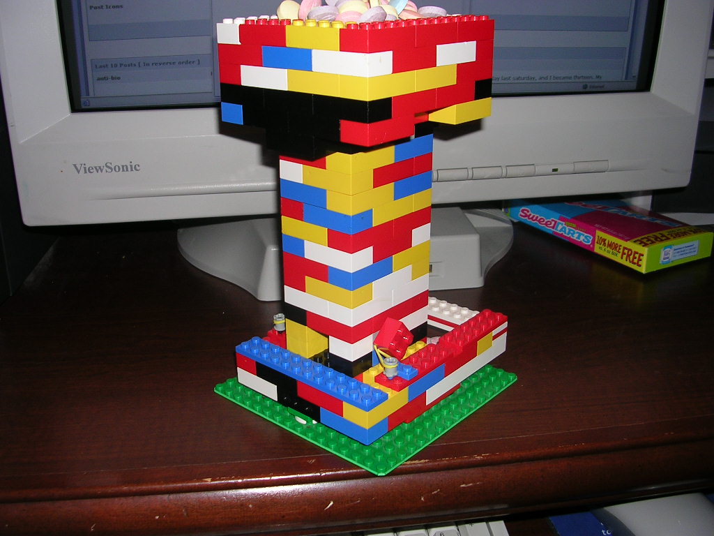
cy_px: 268
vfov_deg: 37.7
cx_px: 357
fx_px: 784
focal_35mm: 38
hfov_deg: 49.0
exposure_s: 1/60.1
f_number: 2.8
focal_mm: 5.8
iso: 50
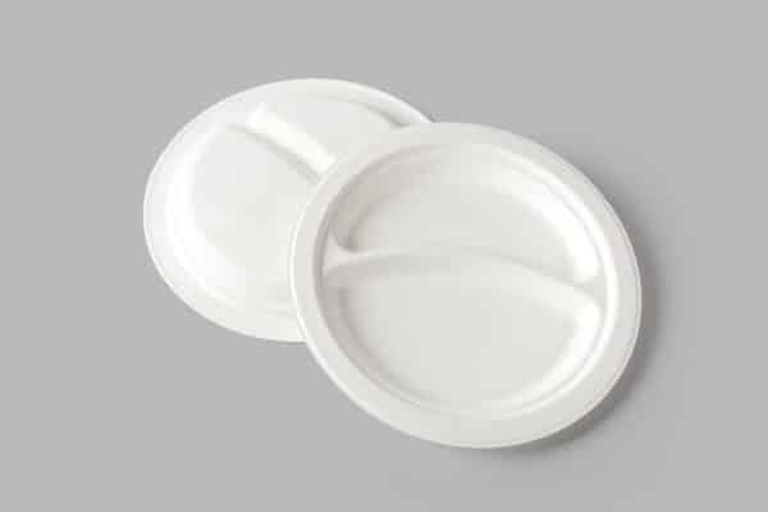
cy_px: 256
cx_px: 384
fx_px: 1024
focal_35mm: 48
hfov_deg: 41.1
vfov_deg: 28.1
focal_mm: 32
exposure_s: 1/160
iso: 100
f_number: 18
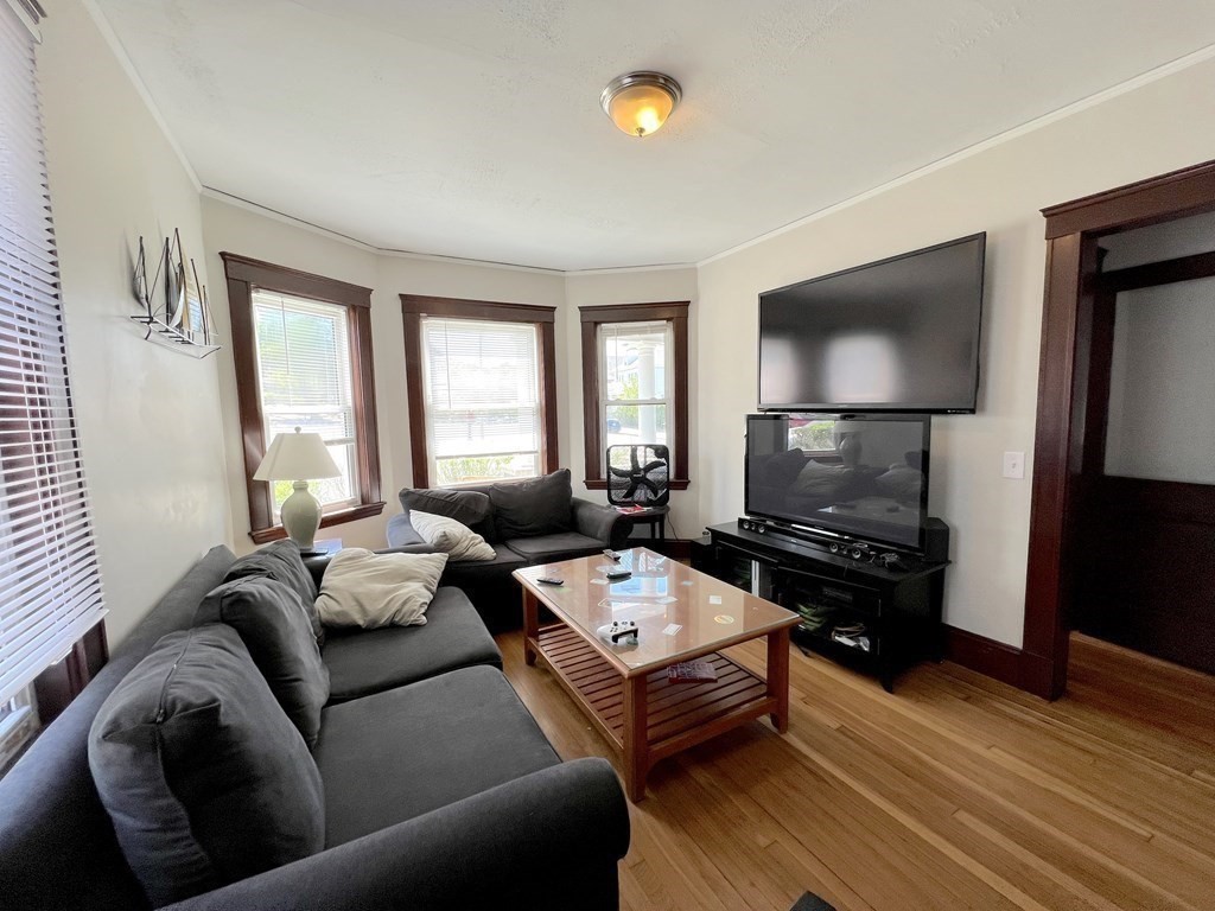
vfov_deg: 89.9
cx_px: 608
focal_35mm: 13
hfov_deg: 106.2
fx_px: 456
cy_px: 456
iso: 40
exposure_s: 1/99
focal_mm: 1.57
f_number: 1.8
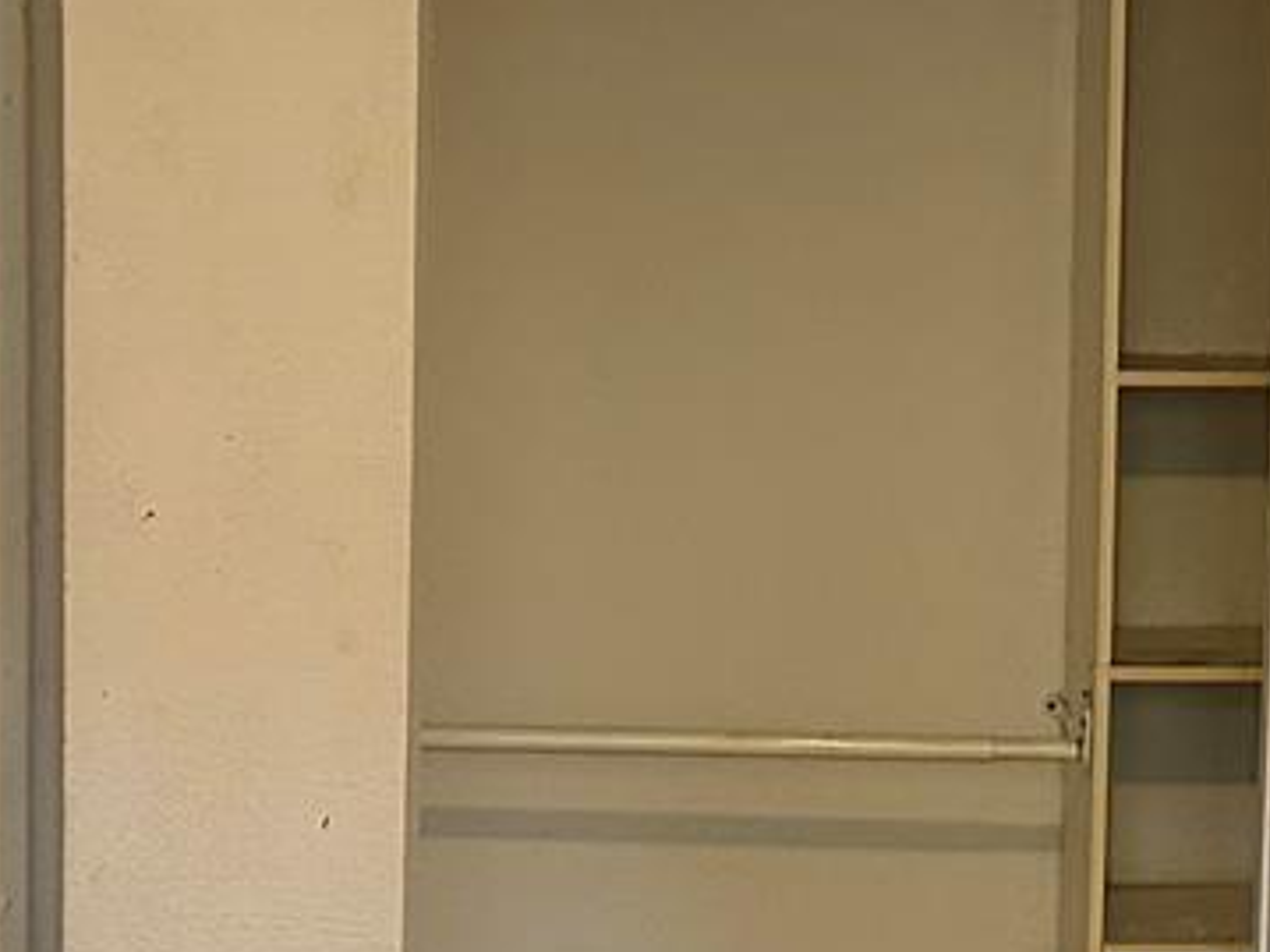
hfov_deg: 18.3
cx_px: 867
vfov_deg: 13.8
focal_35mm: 107
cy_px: 573
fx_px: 3924
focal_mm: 6.86
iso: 800
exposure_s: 1/60
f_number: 1.78
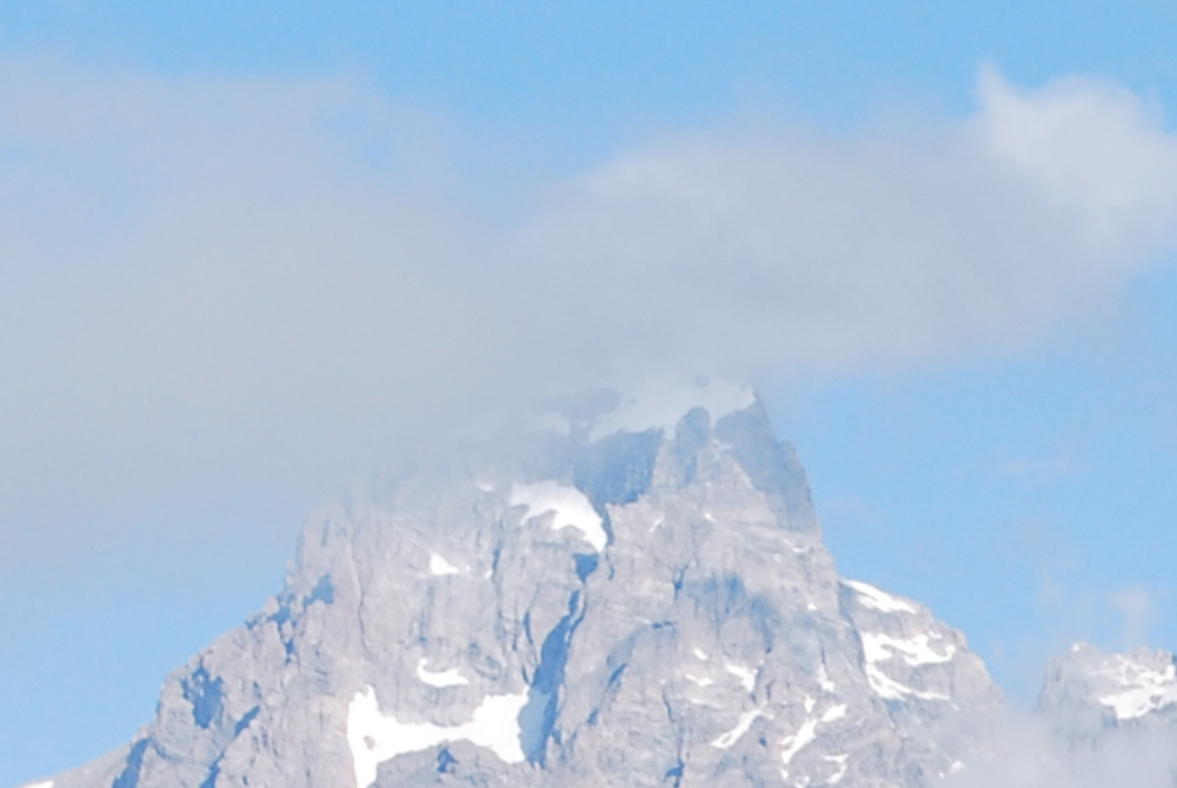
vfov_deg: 3.7
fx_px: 12086
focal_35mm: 369
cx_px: 1821
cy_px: 1553
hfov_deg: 5.5
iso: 160
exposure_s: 1/250
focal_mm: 55
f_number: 10
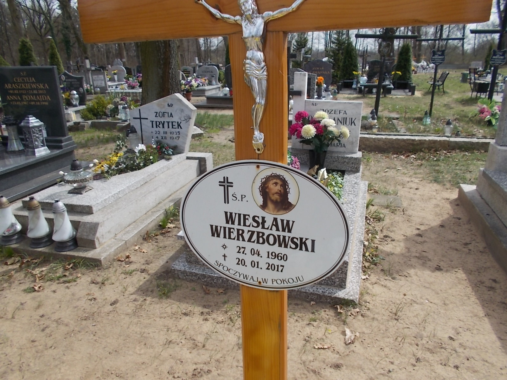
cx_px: 254
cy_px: 190
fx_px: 381
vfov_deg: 53.1
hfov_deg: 67.3
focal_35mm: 26
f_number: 8
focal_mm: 4.6
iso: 80
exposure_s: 1/100
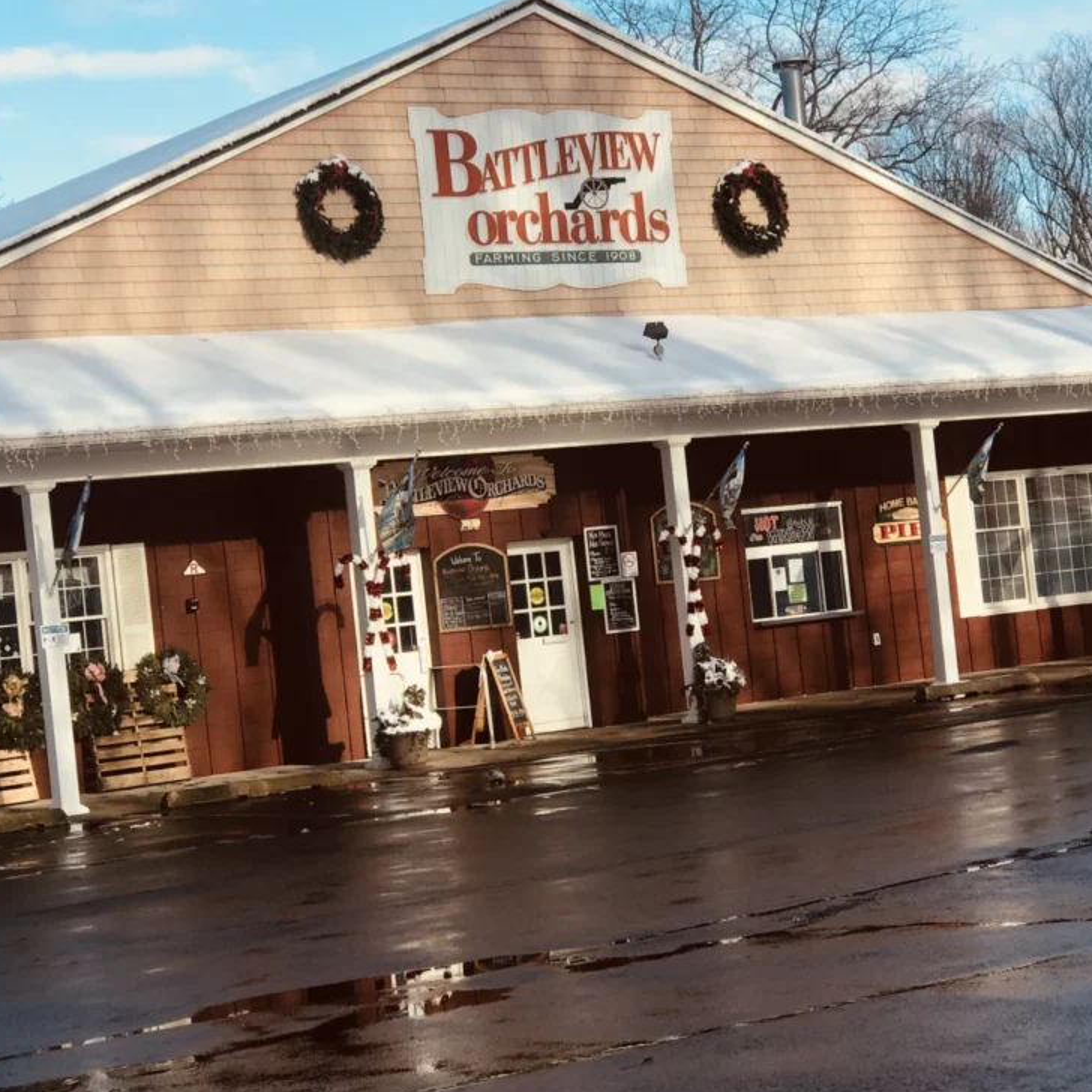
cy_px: 501
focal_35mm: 83
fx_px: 2962
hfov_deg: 20.9
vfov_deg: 20.9
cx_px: 642
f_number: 2.8
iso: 20
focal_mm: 6.6
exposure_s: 1/529
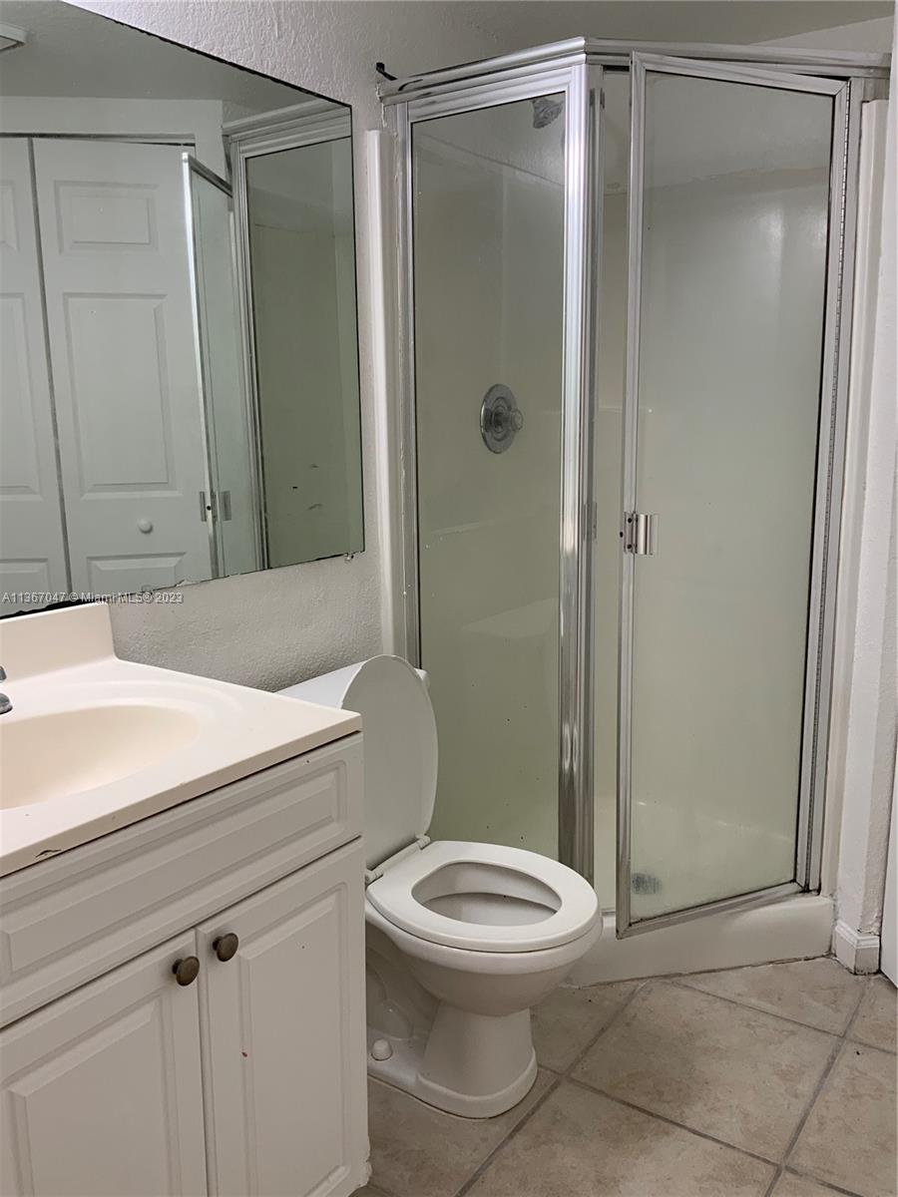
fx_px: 1003
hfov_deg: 48.2
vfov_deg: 61.7
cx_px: 449
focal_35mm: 29
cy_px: 598
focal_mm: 3
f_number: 1.8
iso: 32
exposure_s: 1/60
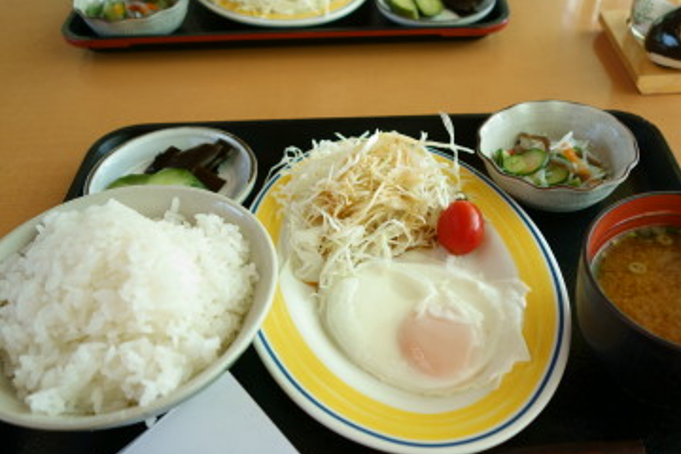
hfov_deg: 54.2
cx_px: 395
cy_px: 278
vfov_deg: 37.7
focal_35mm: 35
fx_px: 662
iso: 125
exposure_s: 1/160
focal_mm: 10.4
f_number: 2.8
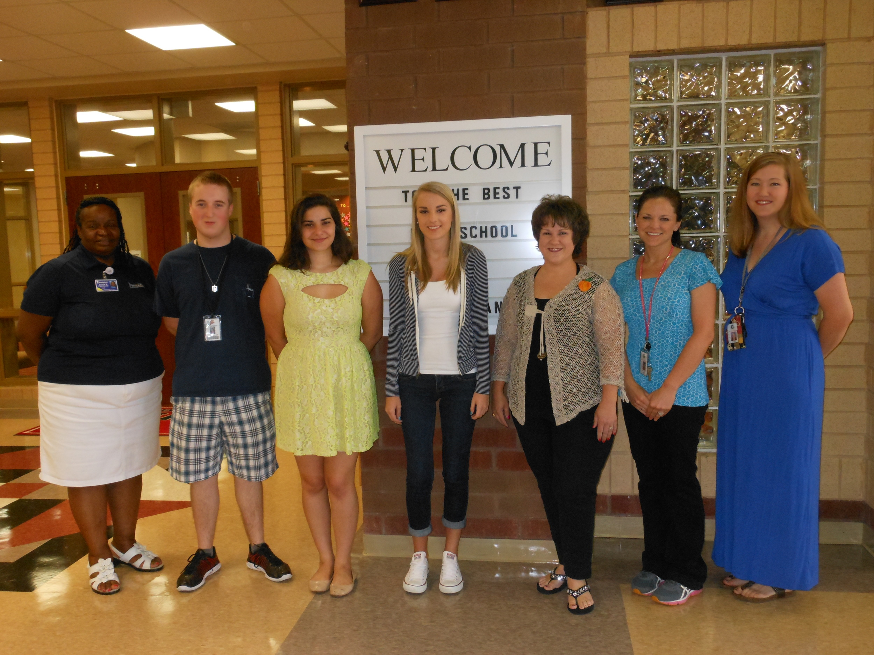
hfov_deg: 55.4
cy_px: 328
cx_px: 437
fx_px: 833
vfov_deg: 42.9
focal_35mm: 33
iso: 320
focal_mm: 5.9
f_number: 4
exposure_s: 1/25
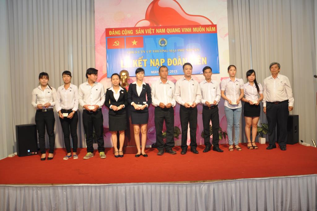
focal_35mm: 27
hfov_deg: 67.4
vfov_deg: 47.8
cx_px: 158
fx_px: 237
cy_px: 106
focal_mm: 18
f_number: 3.5
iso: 500
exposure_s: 1/40
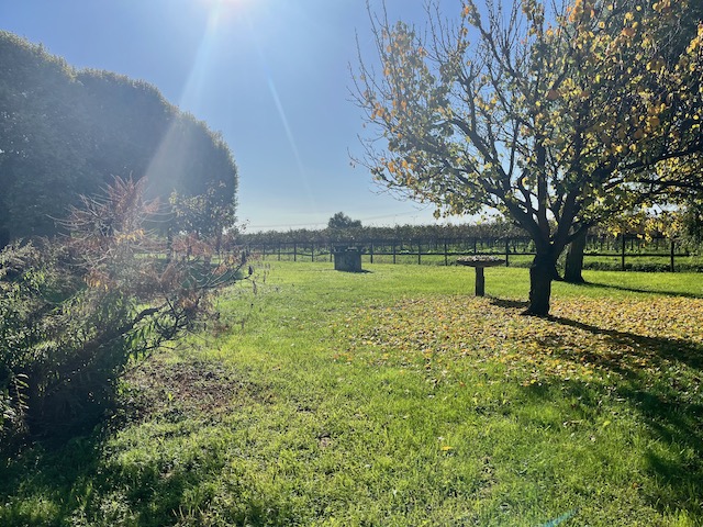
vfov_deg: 53.1
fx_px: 528
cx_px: 352
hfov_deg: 67.3
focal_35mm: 26
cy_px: 264
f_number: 1.6
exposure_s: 1/7353
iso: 50
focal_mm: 5.1
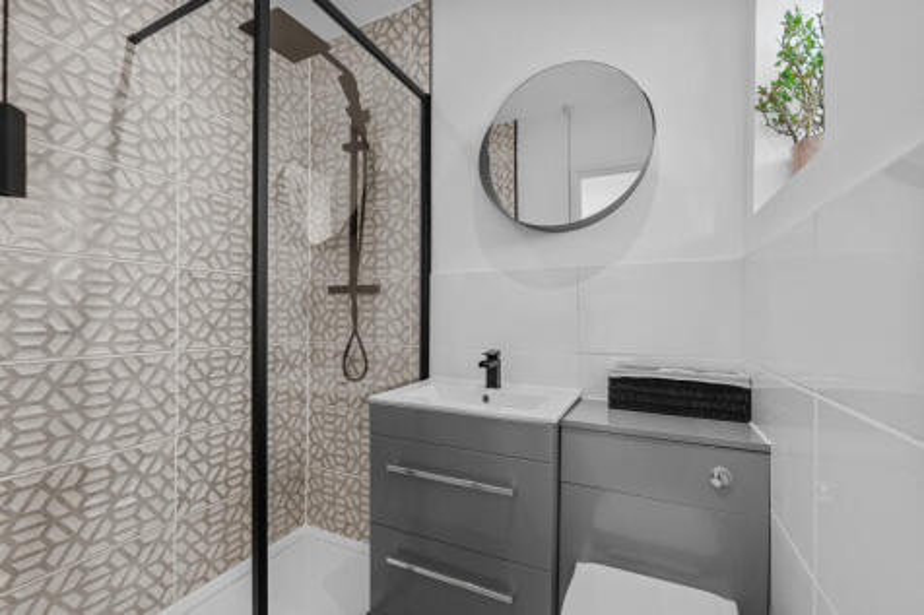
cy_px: 308
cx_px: 462
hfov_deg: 96.8
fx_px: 411
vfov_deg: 73.7
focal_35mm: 16
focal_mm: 15
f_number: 8
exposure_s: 1/8
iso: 400
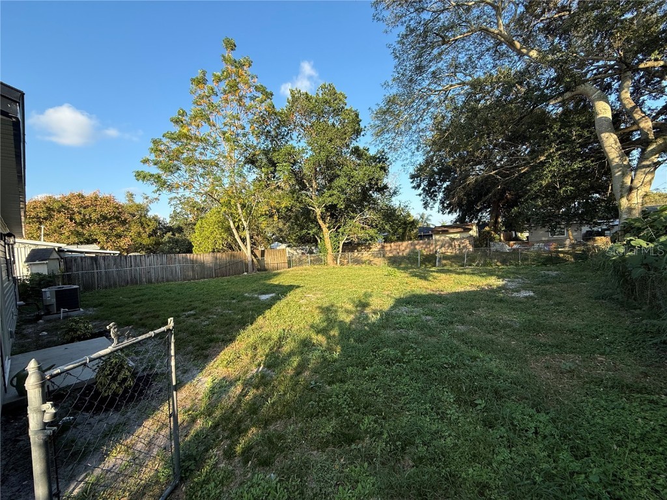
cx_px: 334
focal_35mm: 14
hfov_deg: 102.1
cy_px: 250
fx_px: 270
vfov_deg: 85.7
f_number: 2.2
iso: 64
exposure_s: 1/527
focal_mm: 2.22
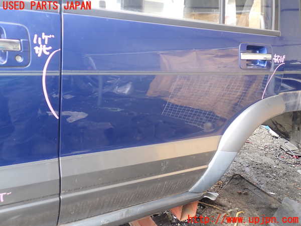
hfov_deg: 60.0
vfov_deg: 46.8
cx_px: 150
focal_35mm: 30
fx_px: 261
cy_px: 113
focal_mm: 5.4
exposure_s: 1/60
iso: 125
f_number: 2.3
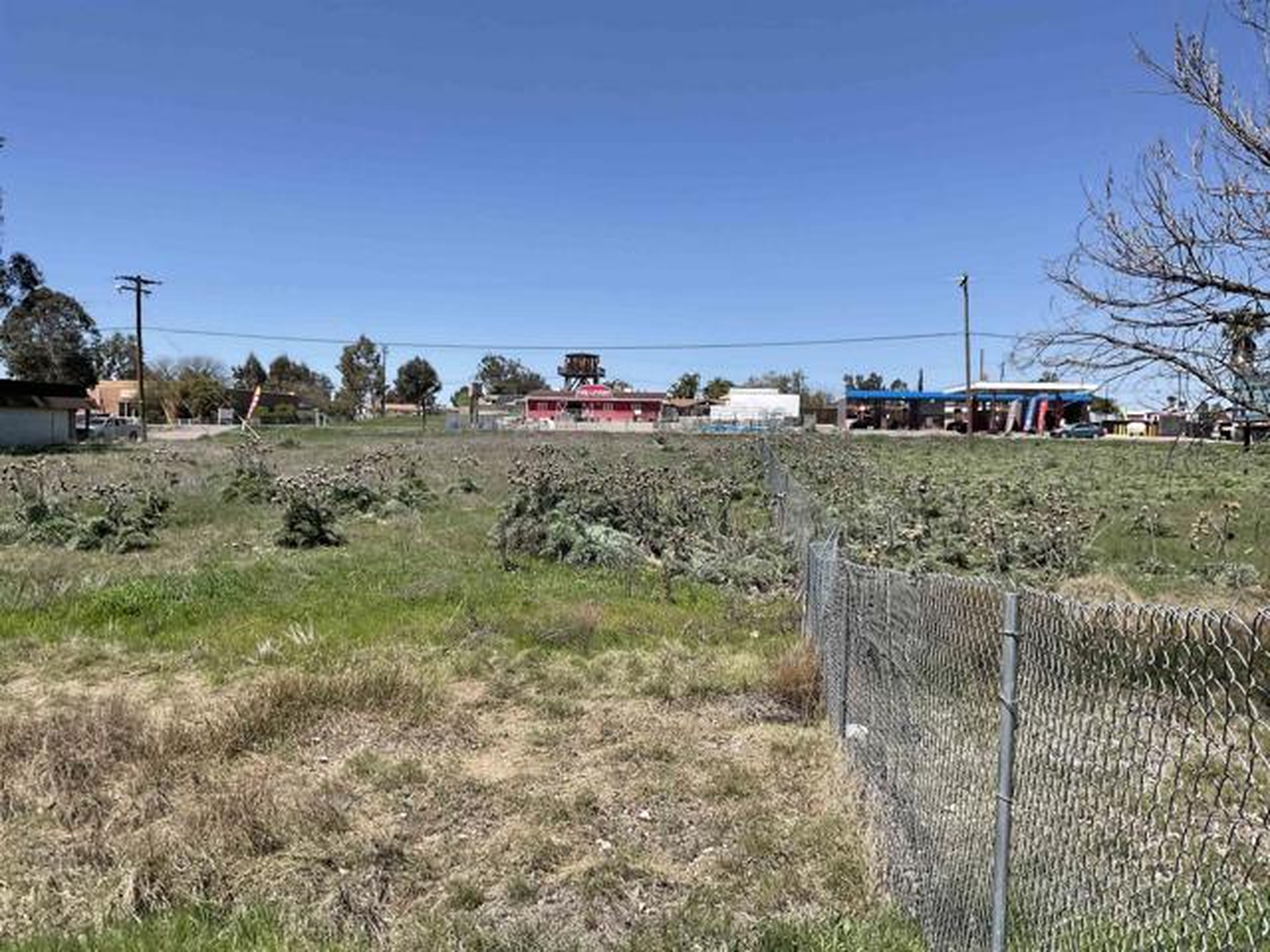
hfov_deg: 61.7
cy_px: 476
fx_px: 1064
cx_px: 635
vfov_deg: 48.2
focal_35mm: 29
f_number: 1.8
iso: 20
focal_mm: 3
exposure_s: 1/2141
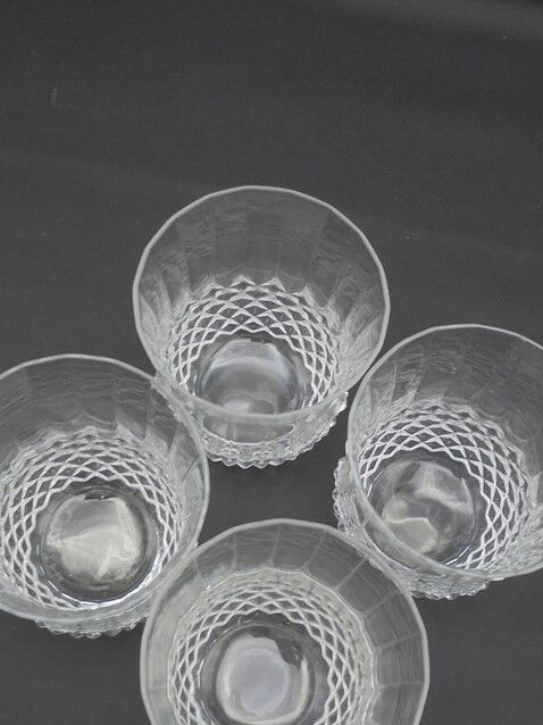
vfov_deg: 39.5
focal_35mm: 48
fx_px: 1005
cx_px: 275
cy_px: 435
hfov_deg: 30.2
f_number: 4
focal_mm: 6.1
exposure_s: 1/30
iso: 160
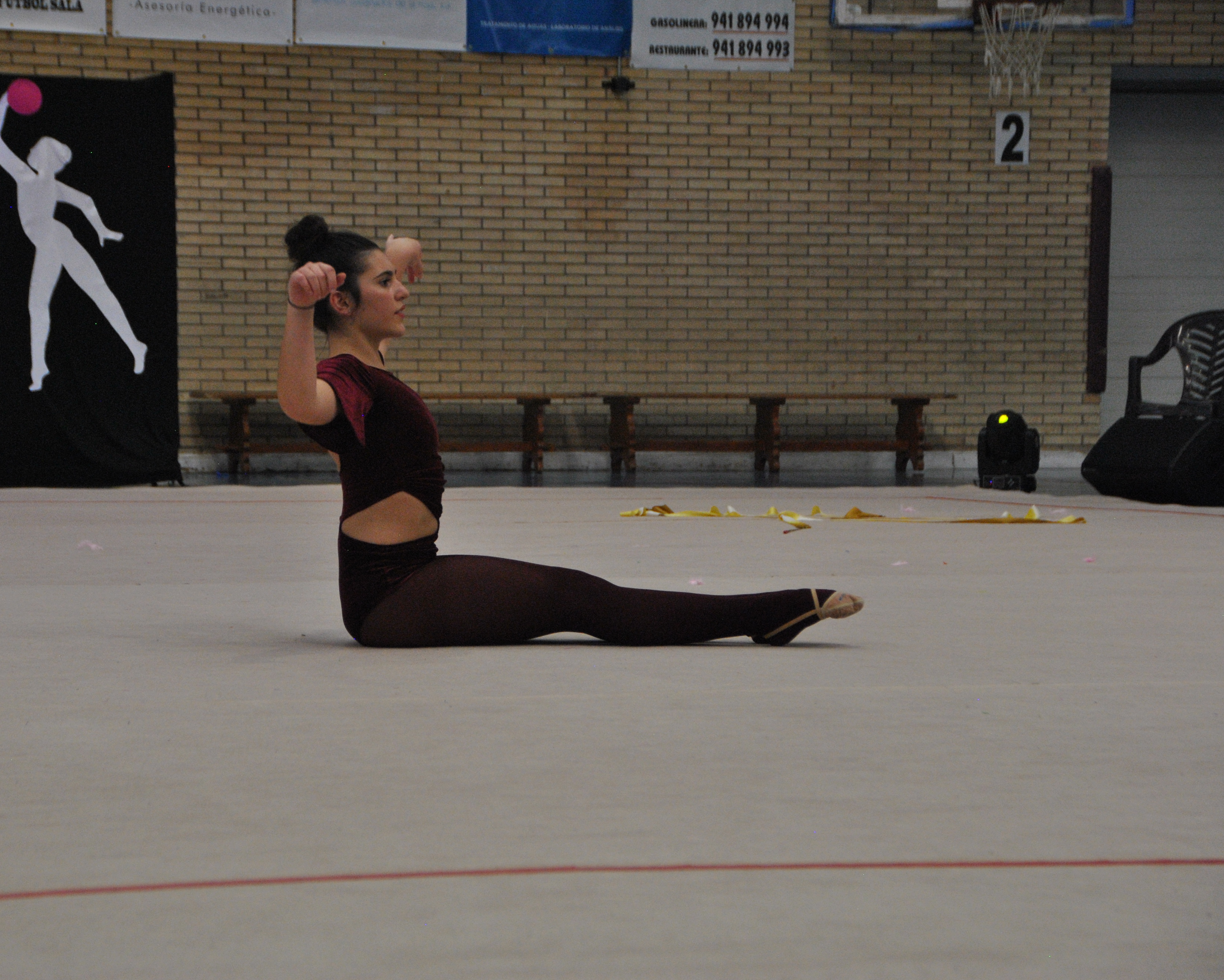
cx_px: 524
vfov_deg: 12.2
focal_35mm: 127
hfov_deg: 15.2
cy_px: 491
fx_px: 4585
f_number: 5.3
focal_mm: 75
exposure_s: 1/200
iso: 800
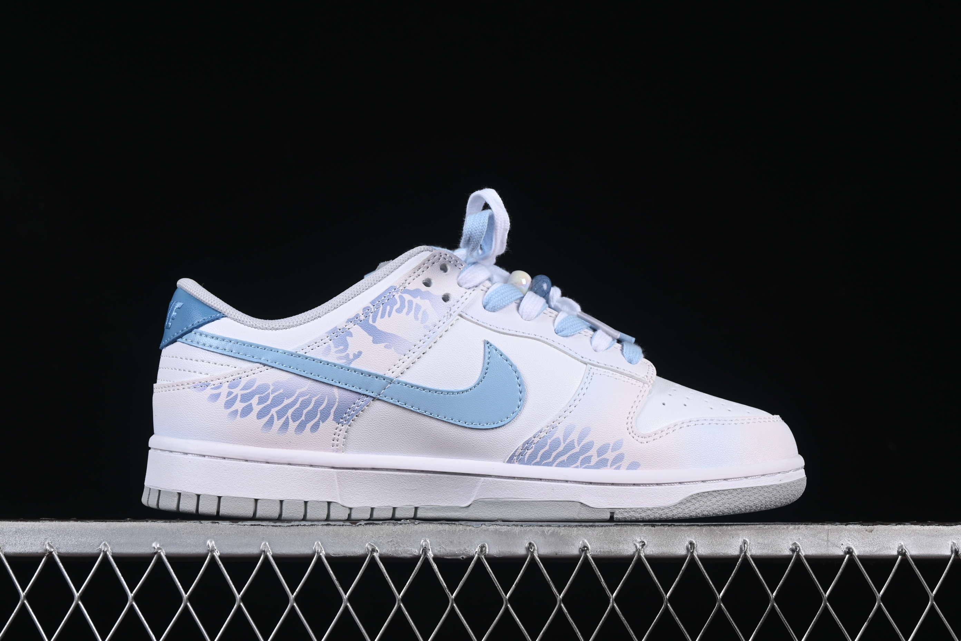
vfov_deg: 18.2
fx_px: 2002
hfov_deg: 27.0
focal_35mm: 75
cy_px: 320
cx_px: 480
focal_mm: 50
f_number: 8
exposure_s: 1/80
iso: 160
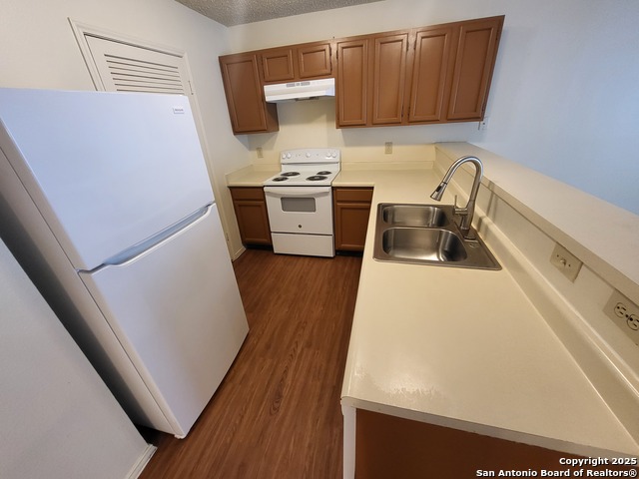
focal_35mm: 13
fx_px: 240
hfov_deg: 106.2
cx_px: 320
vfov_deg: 89.9
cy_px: 240
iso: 320
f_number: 2.2
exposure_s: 1/60
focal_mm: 1.74
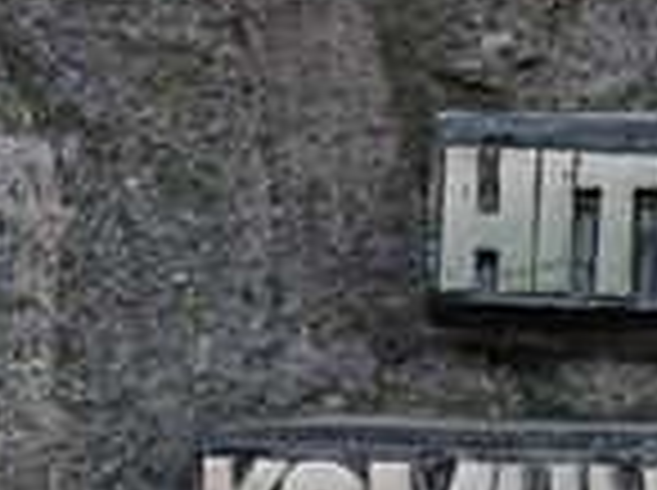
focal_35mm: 294
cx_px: 1566
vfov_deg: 5.0
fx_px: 5567
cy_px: 555
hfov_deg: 6.4
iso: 1600
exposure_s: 1/200
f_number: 7.1
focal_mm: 35
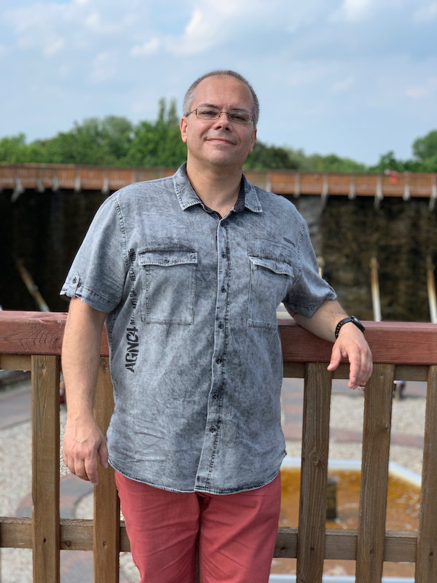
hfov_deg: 28.0
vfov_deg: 36.8
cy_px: 292
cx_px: 218
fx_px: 875
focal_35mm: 52
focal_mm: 6
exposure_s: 1/1261
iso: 16
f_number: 2.4
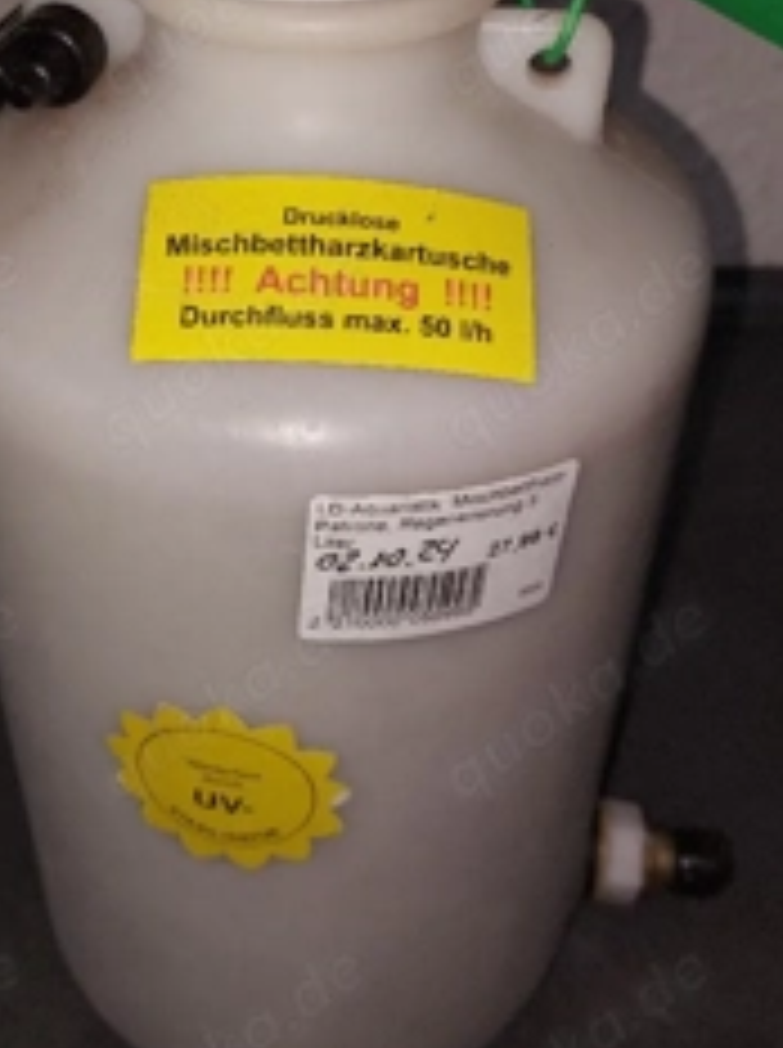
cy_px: 396
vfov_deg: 43.6
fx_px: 1300
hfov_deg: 33.4
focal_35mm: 43
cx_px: 328
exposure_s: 1/100
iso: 50
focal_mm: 5.23
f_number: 1.8
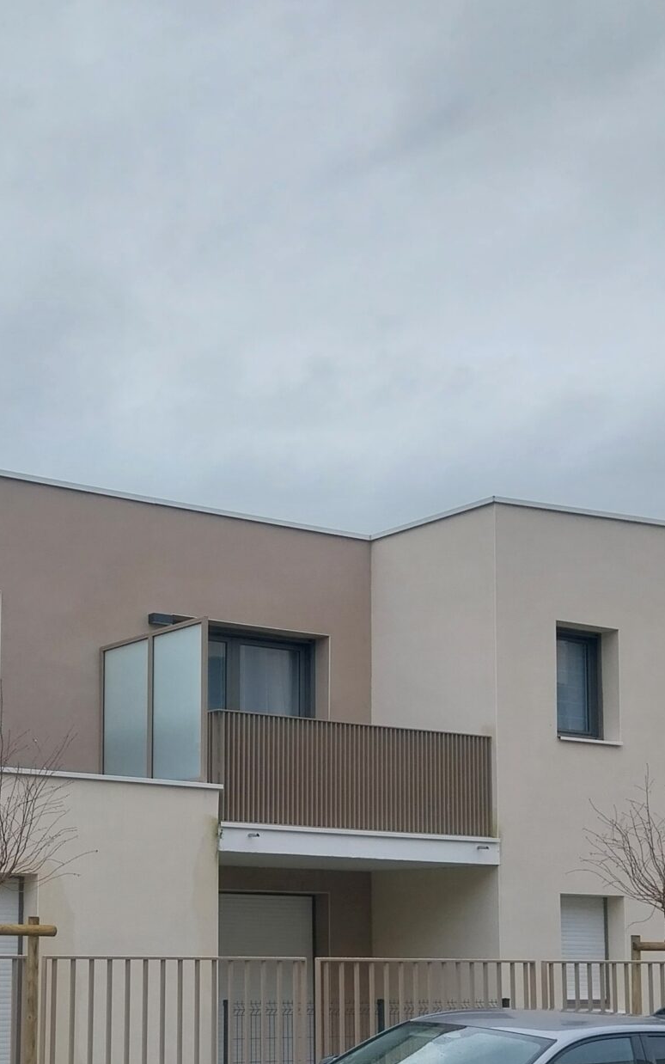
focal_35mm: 57
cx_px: 162
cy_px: 798
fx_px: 1652
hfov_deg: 22.5
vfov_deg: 34.9
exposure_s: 1/273
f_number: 1.8
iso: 25
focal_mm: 4
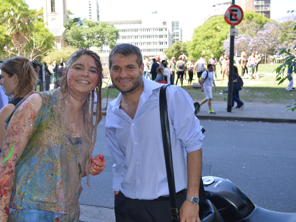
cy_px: 109
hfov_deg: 46.7
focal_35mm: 40
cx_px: 128
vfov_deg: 36.0
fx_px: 342
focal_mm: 24
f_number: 4
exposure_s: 1/125
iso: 100
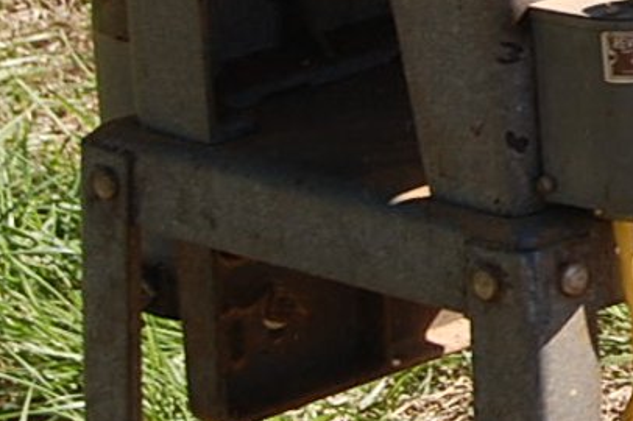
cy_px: -221
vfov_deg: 4.5
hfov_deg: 6.6
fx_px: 5323
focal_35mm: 303
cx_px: 1169
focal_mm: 48
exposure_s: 1/250
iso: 200
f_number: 8
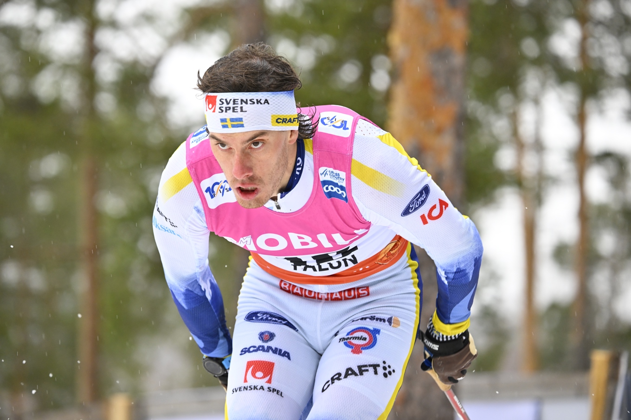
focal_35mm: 220
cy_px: 210
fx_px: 3855
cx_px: 316
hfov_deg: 9.4
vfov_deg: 6.2
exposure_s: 1/640
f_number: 5.6
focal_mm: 220
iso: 1800
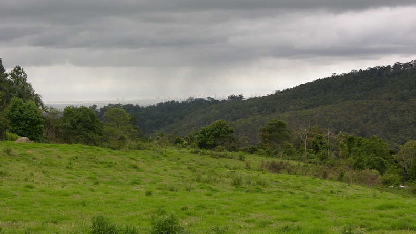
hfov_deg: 22.0
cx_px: 208
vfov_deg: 12.5
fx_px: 1070
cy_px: 85
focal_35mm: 97
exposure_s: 1/224
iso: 50
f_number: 4.4
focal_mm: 22.3
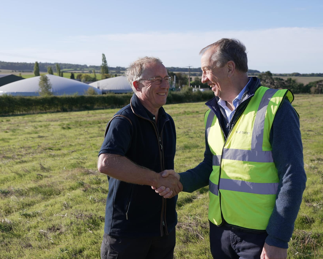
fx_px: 382
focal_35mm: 40
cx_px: 160
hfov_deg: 45.8
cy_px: 131
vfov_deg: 37.3
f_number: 5.6
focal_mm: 35
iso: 100
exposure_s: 1/400
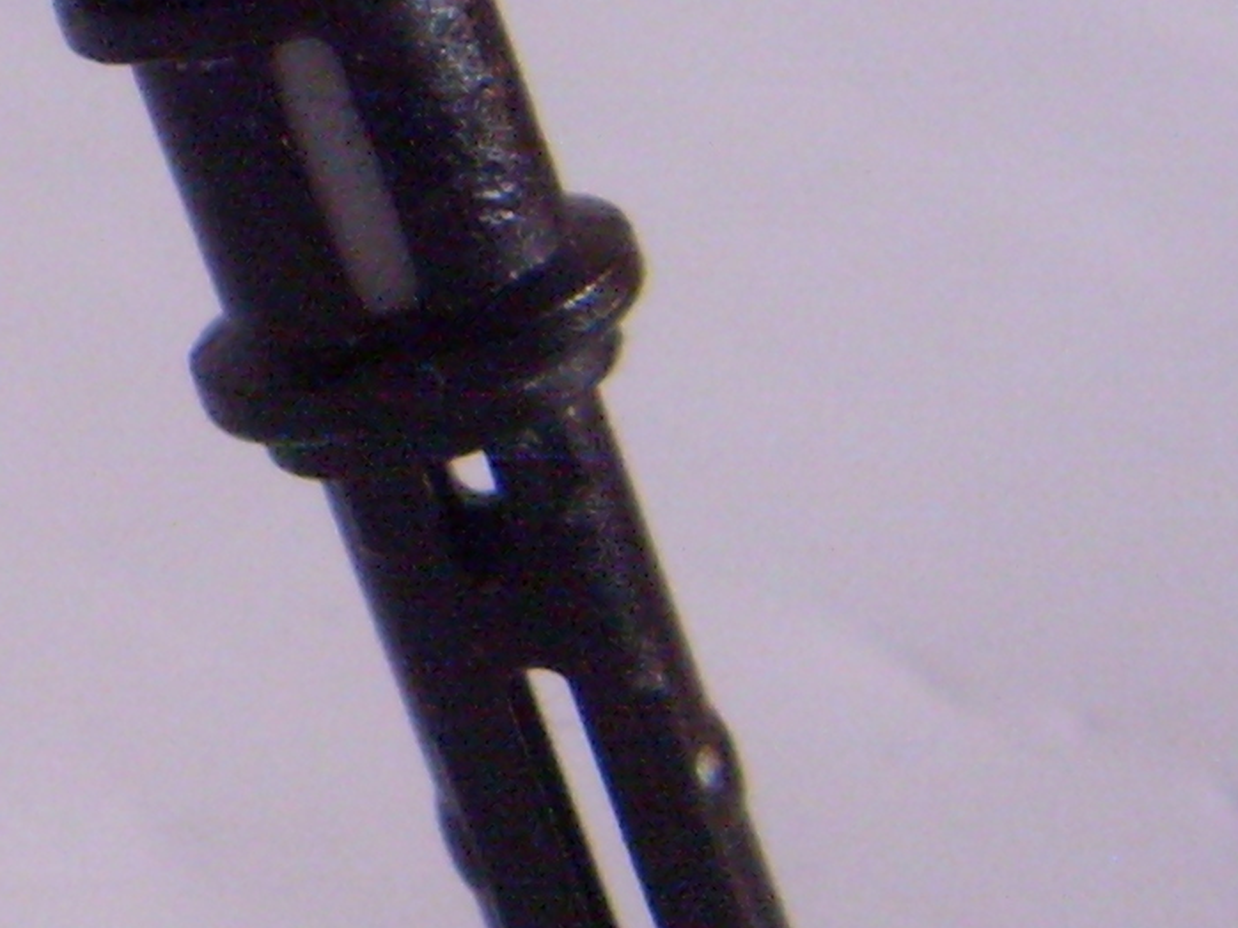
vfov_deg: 10.0
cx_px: -1364
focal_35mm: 145
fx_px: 5184
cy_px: -369
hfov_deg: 11.9
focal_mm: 6.3
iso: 300
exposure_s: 1/15
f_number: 3.5
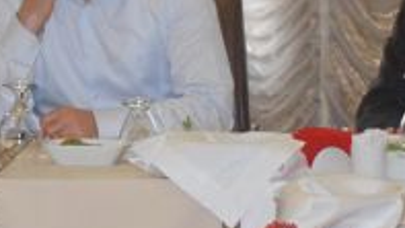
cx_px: -14
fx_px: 3191
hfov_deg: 7.2
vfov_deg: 4.1
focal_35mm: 297
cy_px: 108
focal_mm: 58
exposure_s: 1/60
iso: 1000
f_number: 7.1
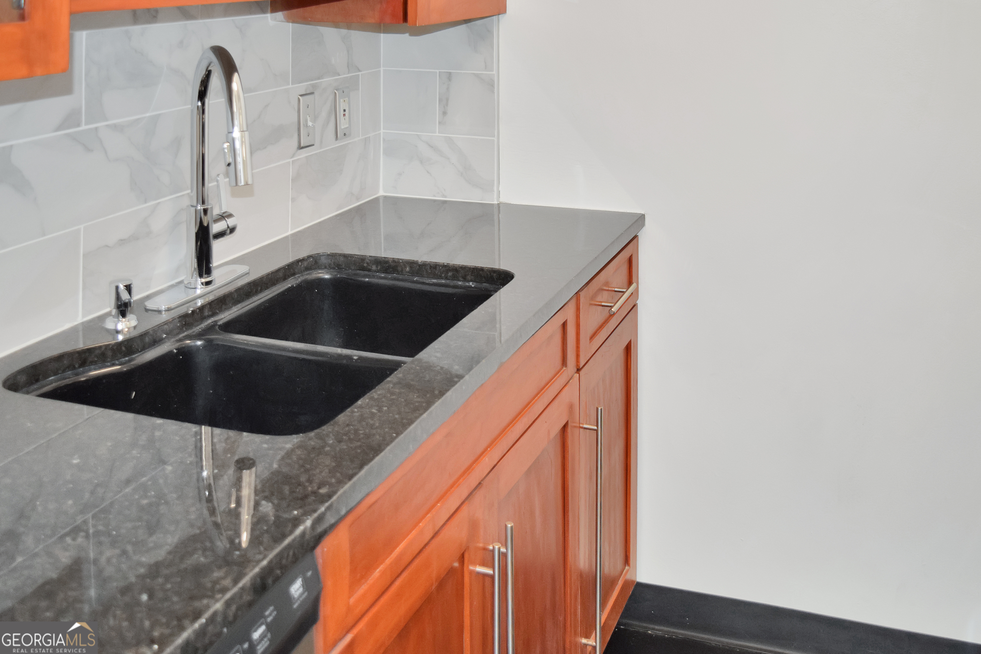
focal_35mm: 39
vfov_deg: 34.2
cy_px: 327
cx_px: 490
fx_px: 1063
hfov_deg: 49.6
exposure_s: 1/60
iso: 800
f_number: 4
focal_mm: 26
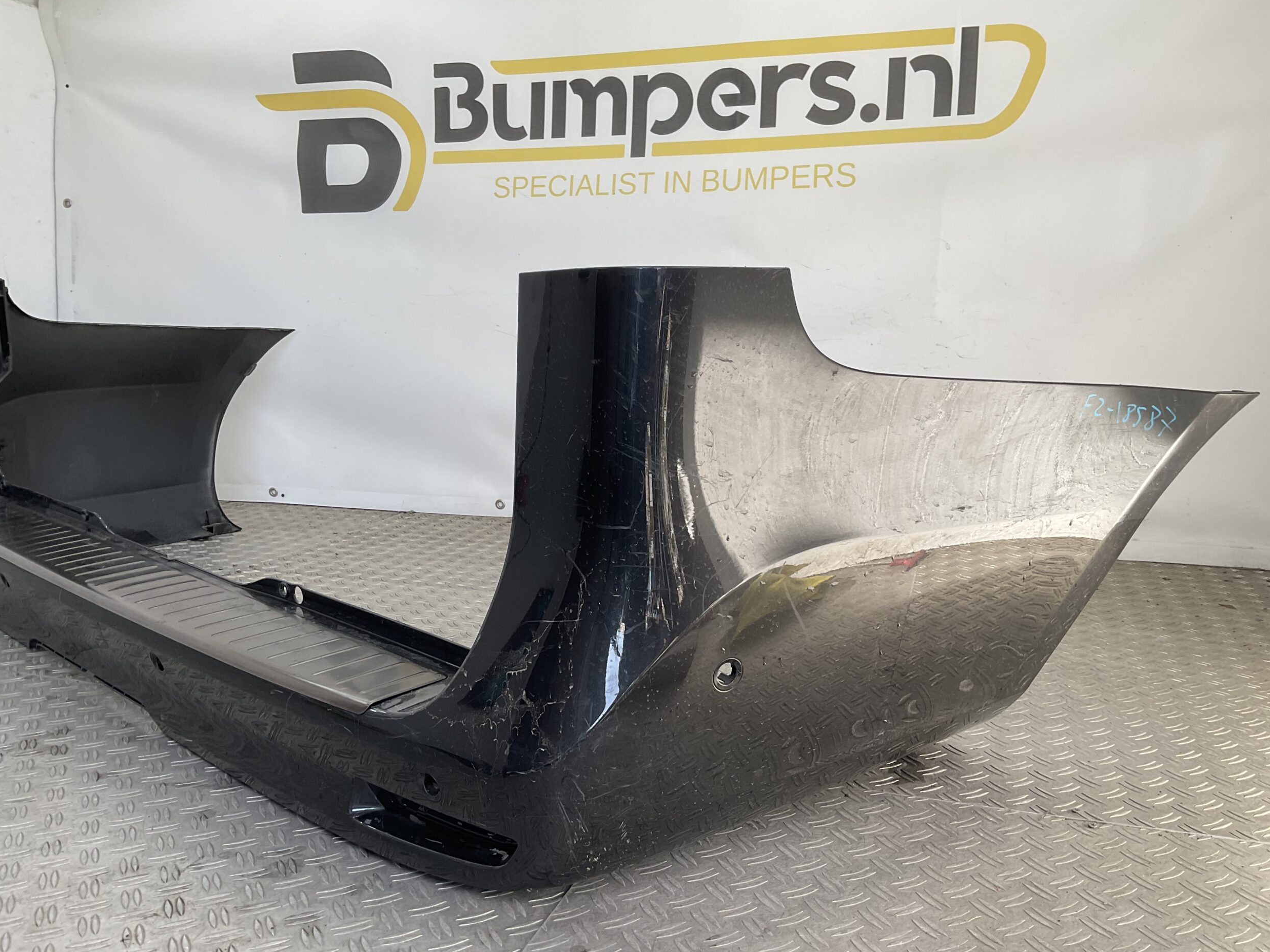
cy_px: 478
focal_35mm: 30
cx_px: 655
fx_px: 1101
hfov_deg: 60.0
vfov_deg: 46.8
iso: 16
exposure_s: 1/185
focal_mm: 3
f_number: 1.8
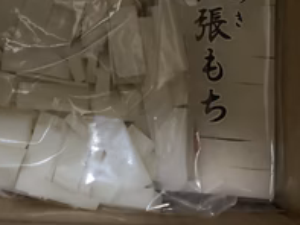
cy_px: 15
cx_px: 105
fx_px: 546
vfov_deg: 22.6
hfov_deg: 30.5
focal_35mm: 63
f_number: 2.4
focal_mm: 3.3
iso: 500
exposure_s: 1/25
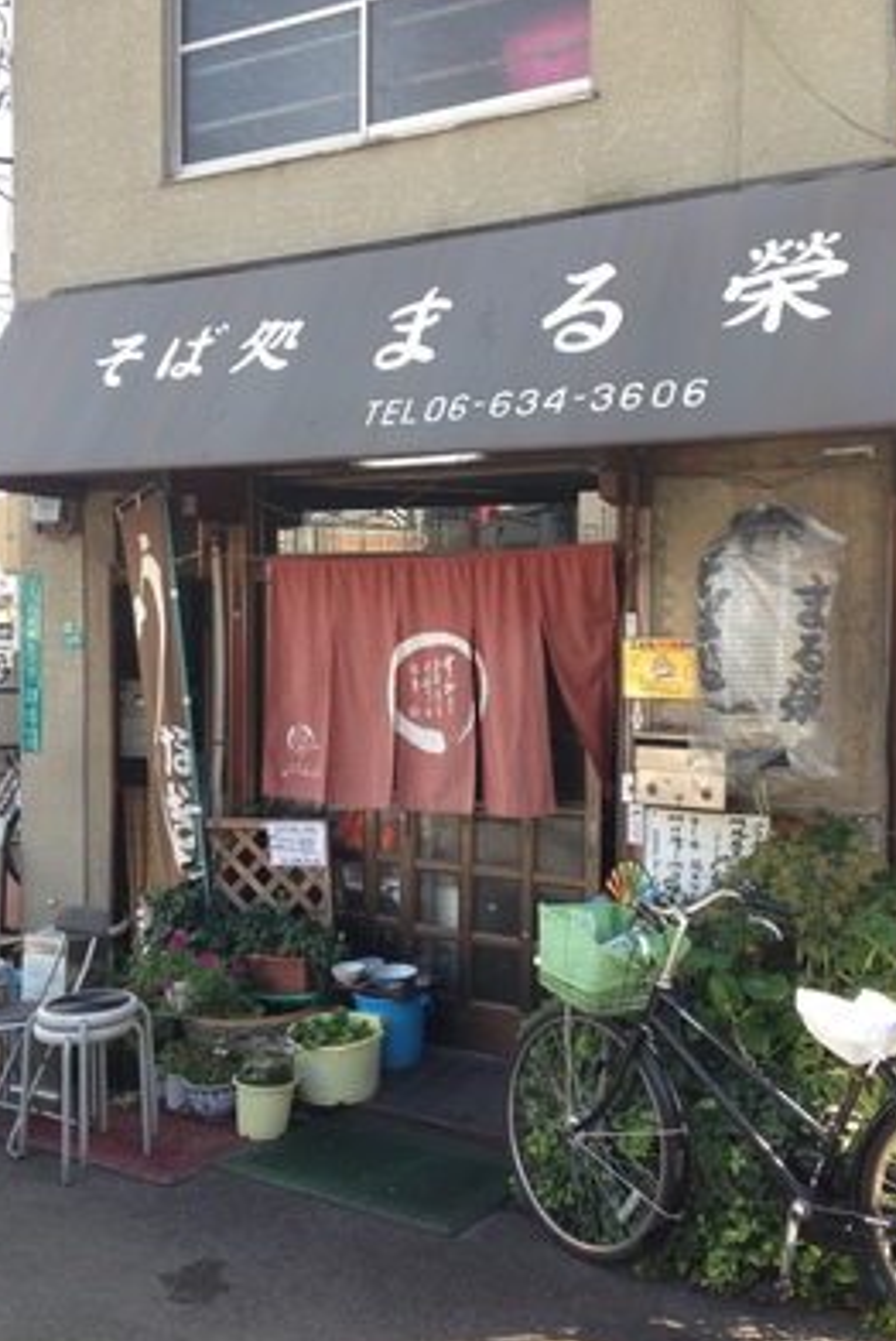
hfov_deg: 37.9
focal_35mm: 35
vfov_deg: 54.4
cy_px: 667
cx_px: 469
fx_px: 1304
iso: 50
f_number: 2.4
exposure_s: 1/181
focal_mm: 4.12
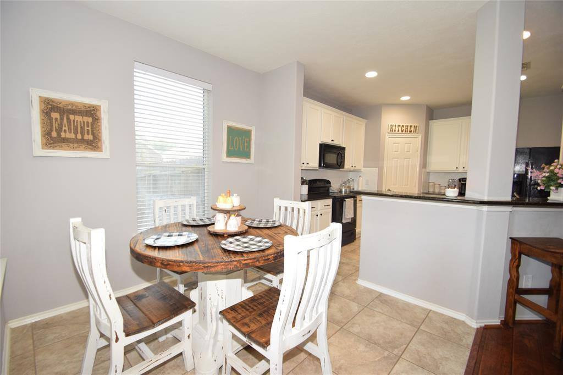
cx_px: 282
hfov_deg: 100.4
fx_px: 234
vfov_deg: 77.3
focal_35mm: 15
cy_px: 188
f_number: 4.5
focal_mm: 10
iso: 800
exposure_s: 1/80
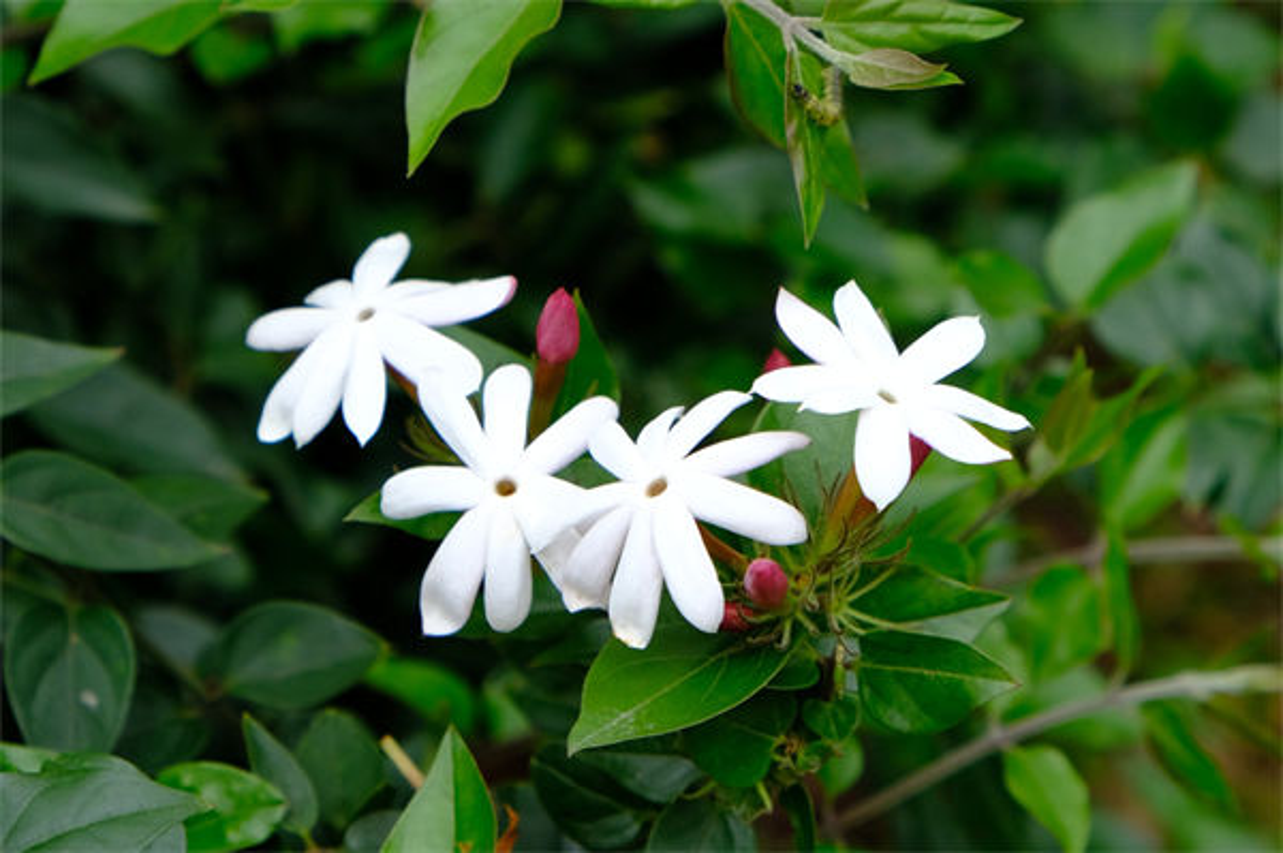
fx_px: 2813
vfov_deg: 17.2
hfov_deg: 25.7
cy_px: 426
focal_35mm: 79
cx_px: 642
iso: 800
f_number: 5.6
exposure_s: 1/500
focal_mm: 52.7
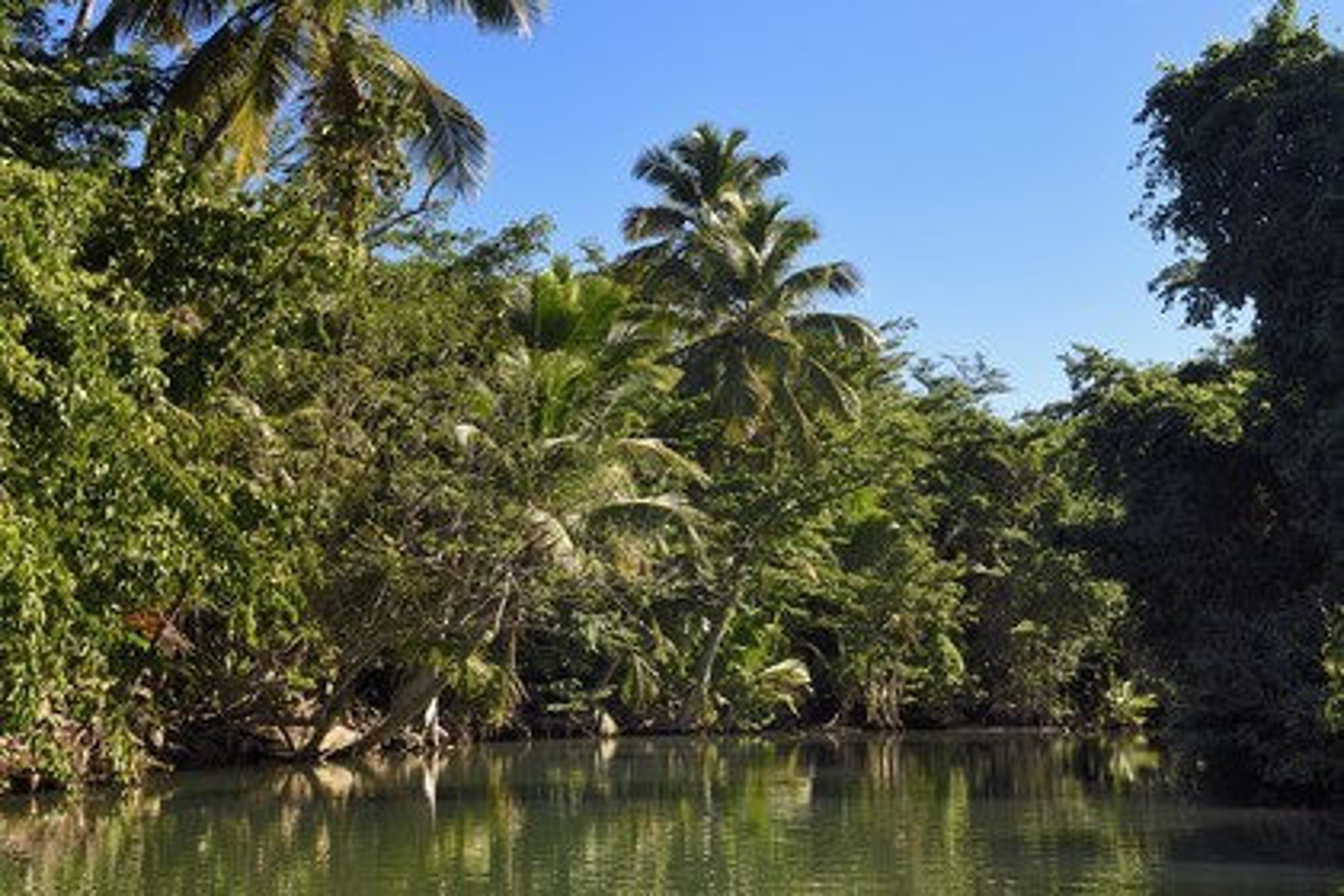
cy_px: 448
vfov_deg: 27.0
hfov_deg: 39.6
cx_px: 672
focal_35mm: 50
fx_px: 1867
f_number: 13
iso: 200
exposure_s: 1/160
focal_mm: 50
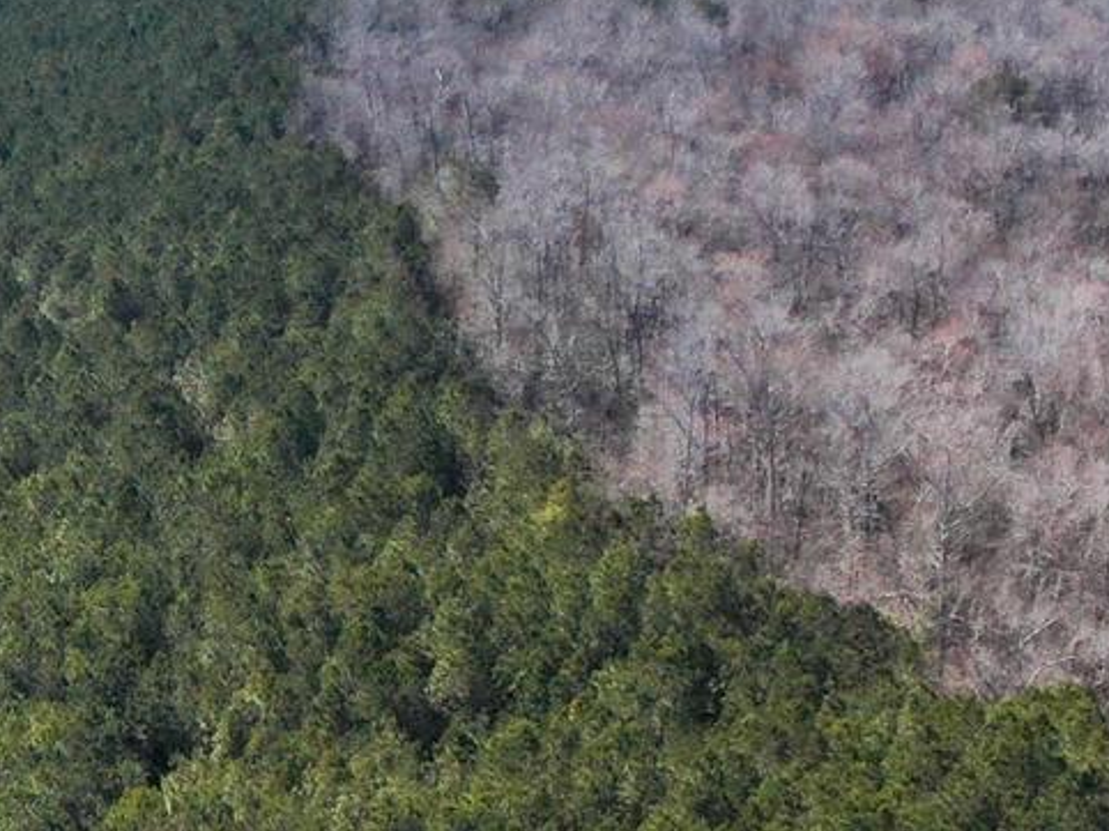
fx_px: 3266
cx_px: -412
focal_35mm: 102
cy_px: 206
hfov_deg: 17.8
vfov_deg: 14.4
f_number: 2.8
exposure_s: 1/2000
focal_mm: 4.39
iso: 100
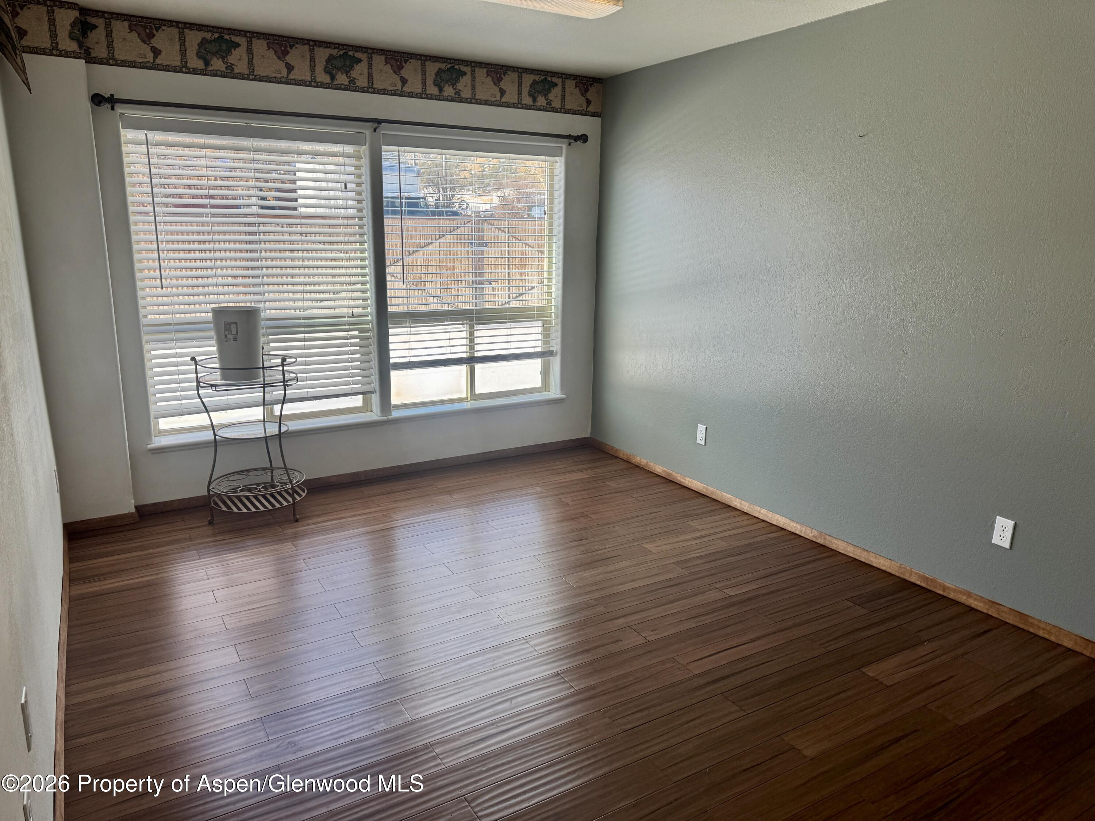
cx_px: 548
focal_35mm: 24
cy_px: 410
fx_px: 759
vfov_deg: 56.8
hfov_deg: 71.6
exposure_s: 1/454
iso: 80
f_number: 1.78
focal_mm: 6.76
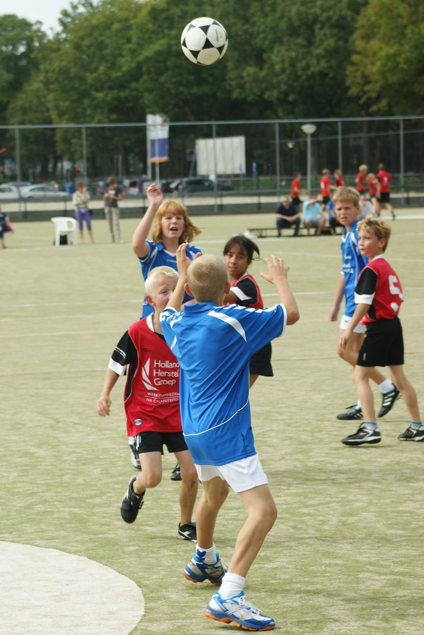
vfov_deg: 19.4
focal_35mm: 105
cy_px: 318
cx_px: 212
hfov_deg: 13.1
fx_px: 1853
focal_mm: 70
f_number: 5
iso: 100
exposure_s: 1/320
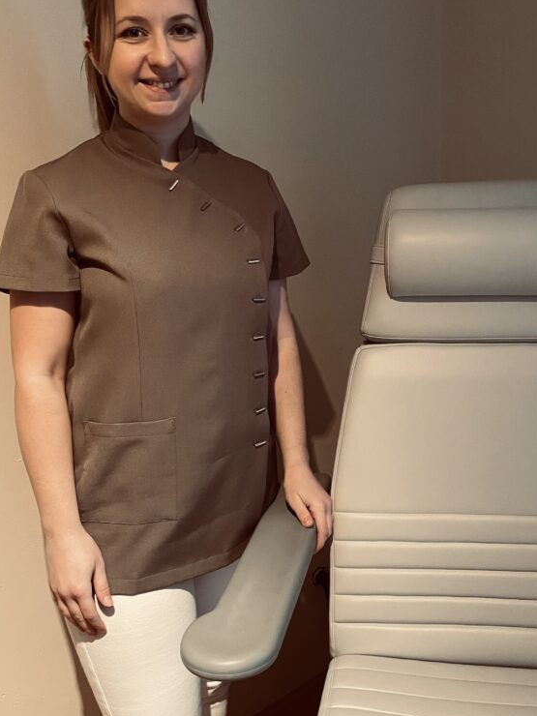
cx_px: 308
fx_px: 745
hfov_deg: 39.6
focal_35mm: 36
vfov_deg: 51.4
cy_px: 354
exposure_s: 1/30
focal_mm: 4.2
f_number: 1.6
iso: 800
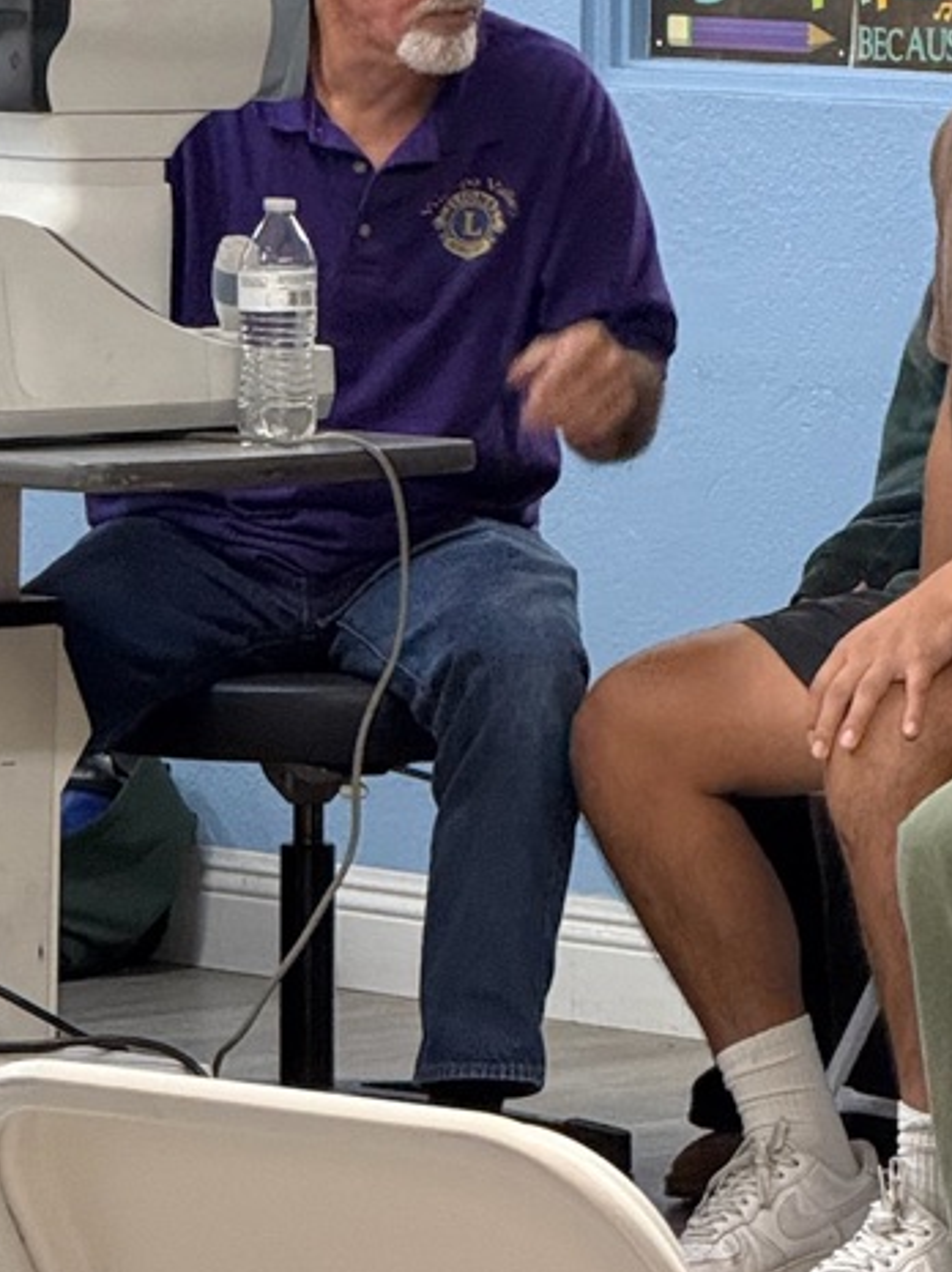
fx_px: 11383
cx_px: 574
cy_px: -88
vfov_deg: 6.4
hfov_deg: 4.8
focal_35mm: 310
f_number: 2.8
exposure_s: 1/60
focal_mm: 15.66
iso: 400
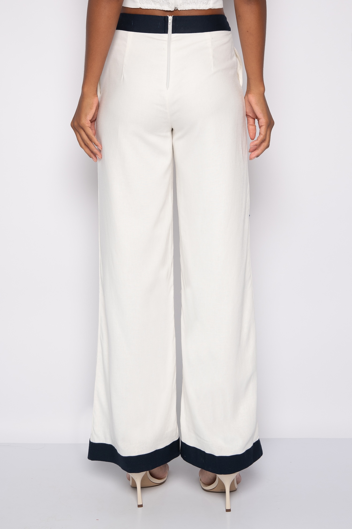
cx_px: 176
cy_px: 264
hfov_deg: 29.2
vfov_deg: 42.8
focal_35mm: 46
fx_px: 675
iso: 200
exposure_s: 1/160
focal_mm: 46
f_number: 7.1
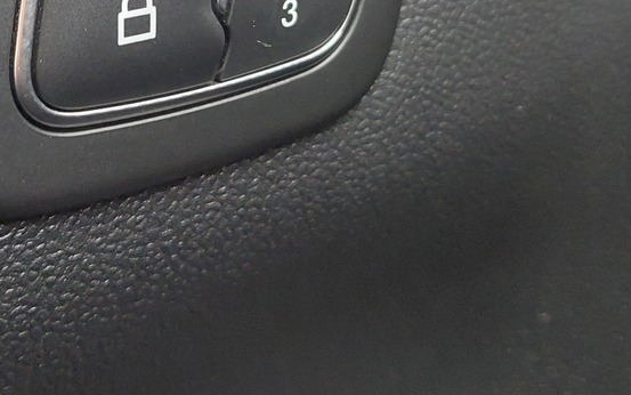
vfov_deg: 17.6
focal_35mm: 69
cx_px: 201
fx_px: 1187
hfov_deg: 29.5
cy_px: -131
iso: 200
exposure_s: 1/60
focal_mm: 5.23
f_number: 1.8
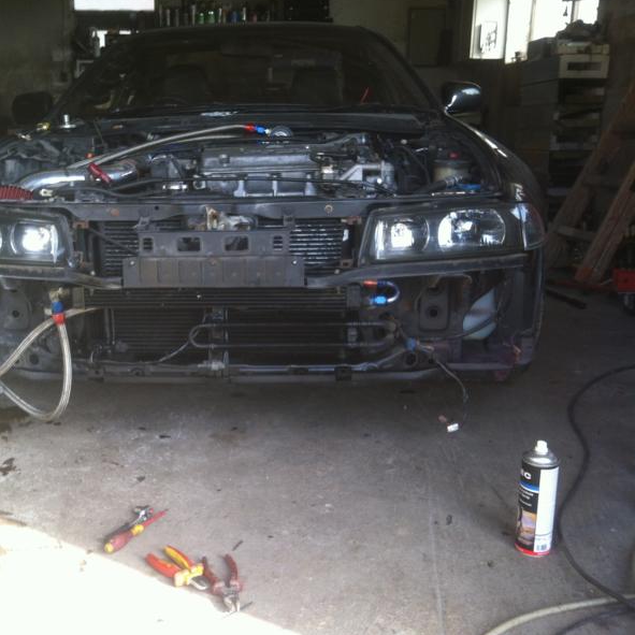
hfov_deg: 39.5
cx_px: 207
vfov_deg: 40.0
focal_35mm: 42
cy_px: 315
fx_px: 872
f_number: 2.8
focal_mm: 3.85
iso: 80
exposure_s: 1/149
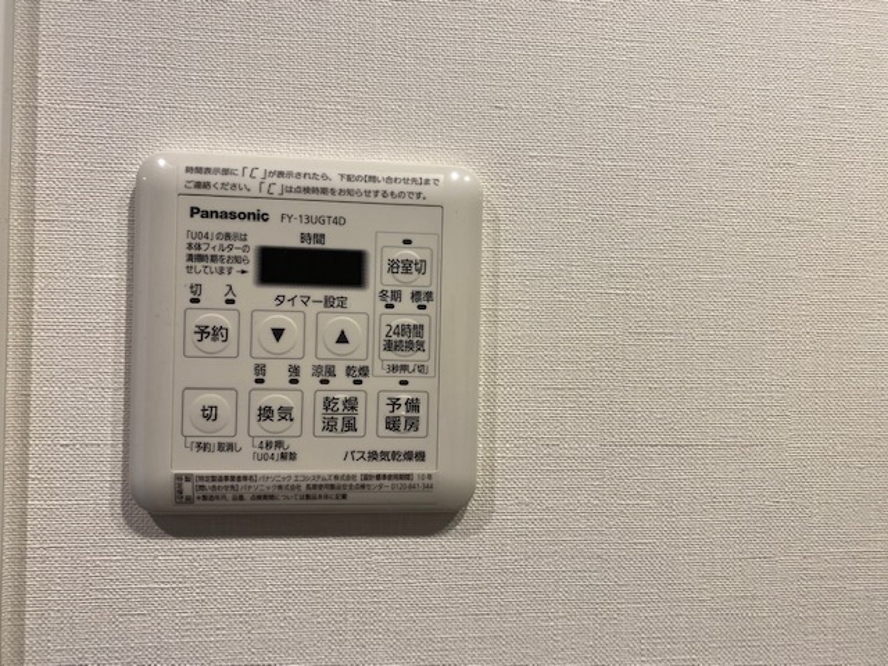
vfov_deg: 53.1
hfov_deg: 67.3
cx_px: 444
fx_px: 667
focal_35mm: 26
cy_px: 333
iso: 64
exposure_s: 1/100
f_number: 1.8
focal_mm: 4.25
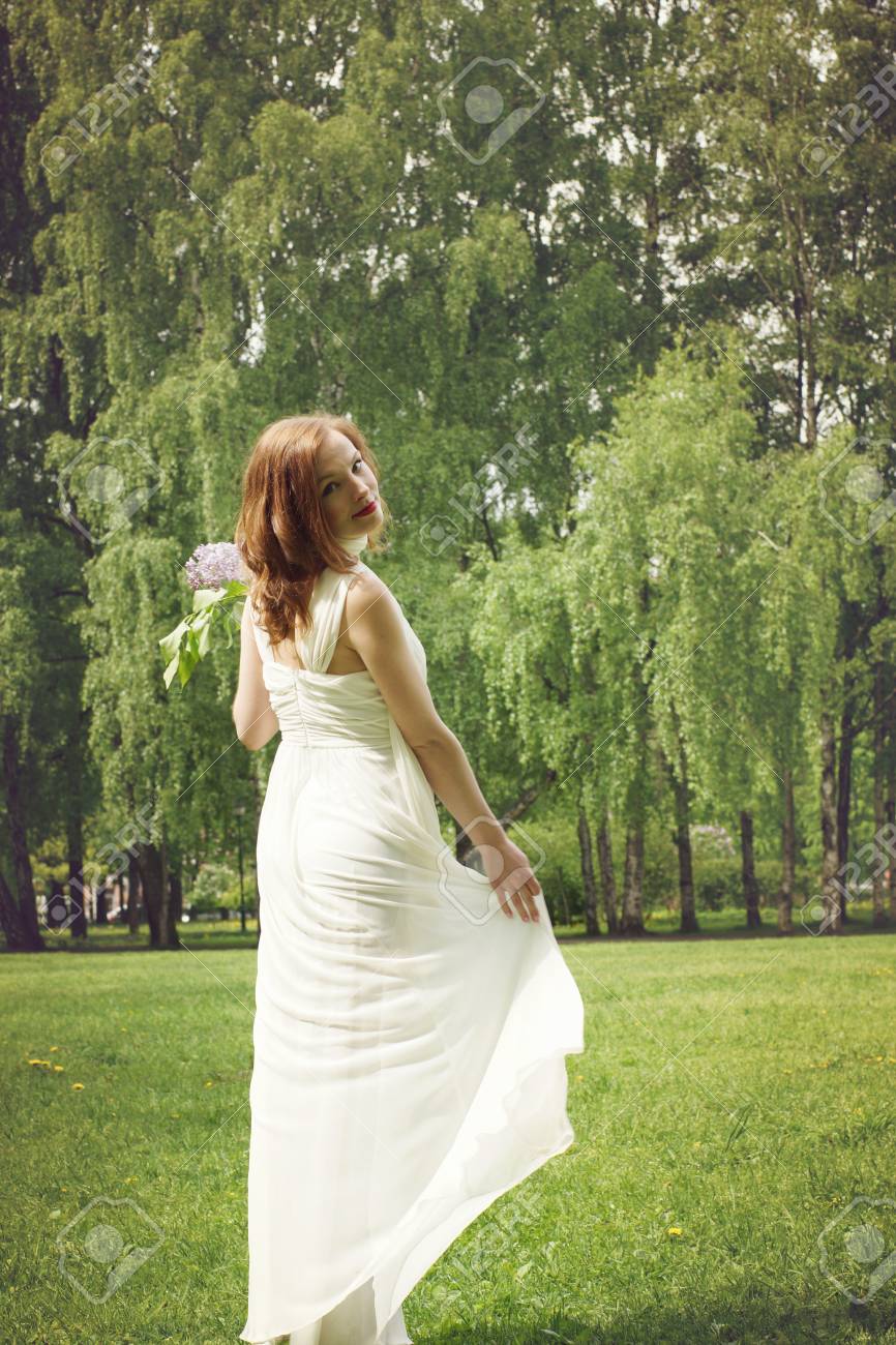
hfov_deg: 18.2
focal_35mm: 75
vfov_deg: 27.0
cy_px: 672
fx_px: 2801
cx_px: 448
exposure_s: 1/160
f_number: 6.3
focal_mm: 50
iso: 100
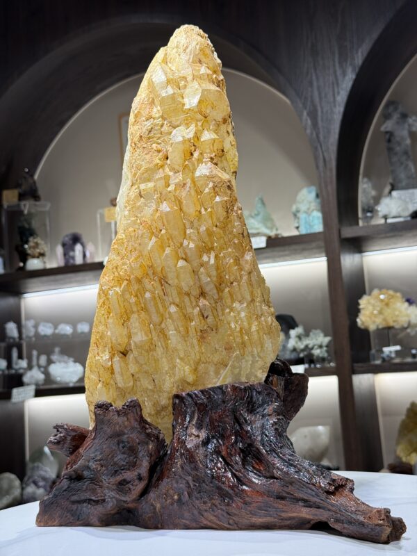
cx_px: 208
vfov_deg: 39.7
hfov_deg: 30.3
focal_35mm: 48
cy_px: 278
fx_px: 771
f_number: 1.78
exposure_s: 1/142
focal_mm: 6.76
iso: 50
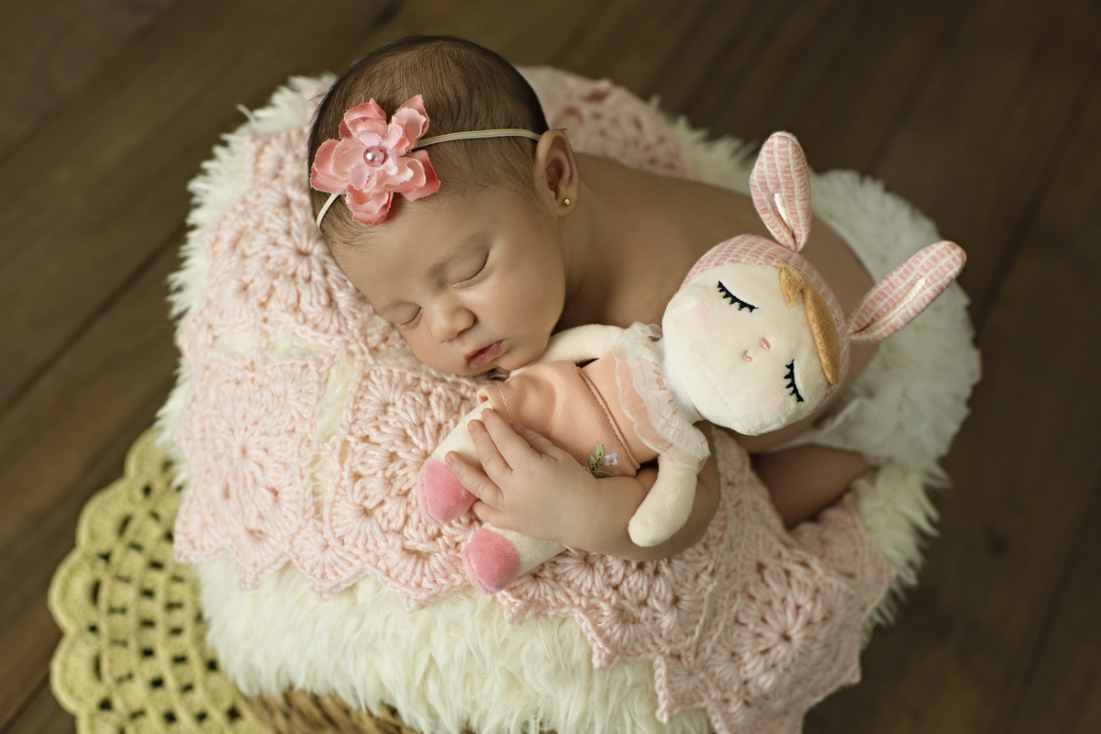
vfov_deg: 25.8
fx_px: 1605
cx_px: 550
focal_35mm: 52
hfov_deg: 37.9
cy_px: 367
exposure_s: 1/200
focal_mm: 35
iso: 400
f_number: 2.8
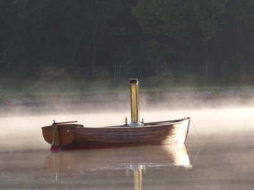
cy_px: 95
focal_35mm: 413
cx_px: 127
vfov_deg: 3.6
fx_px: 3030
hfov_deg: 4.8
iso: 100
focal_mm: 74.3
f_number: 4
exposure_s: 1/250
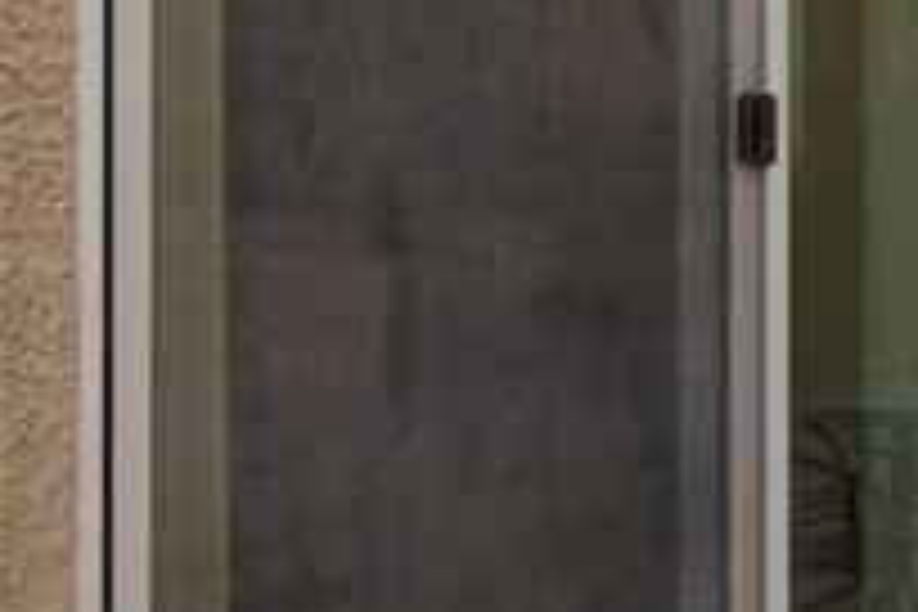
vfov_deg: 16.0
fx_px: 2167
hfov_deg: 17.7
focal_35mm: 85
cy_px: 214
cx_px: 1784
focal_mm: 16
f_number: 9
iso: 320
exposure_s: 1/800
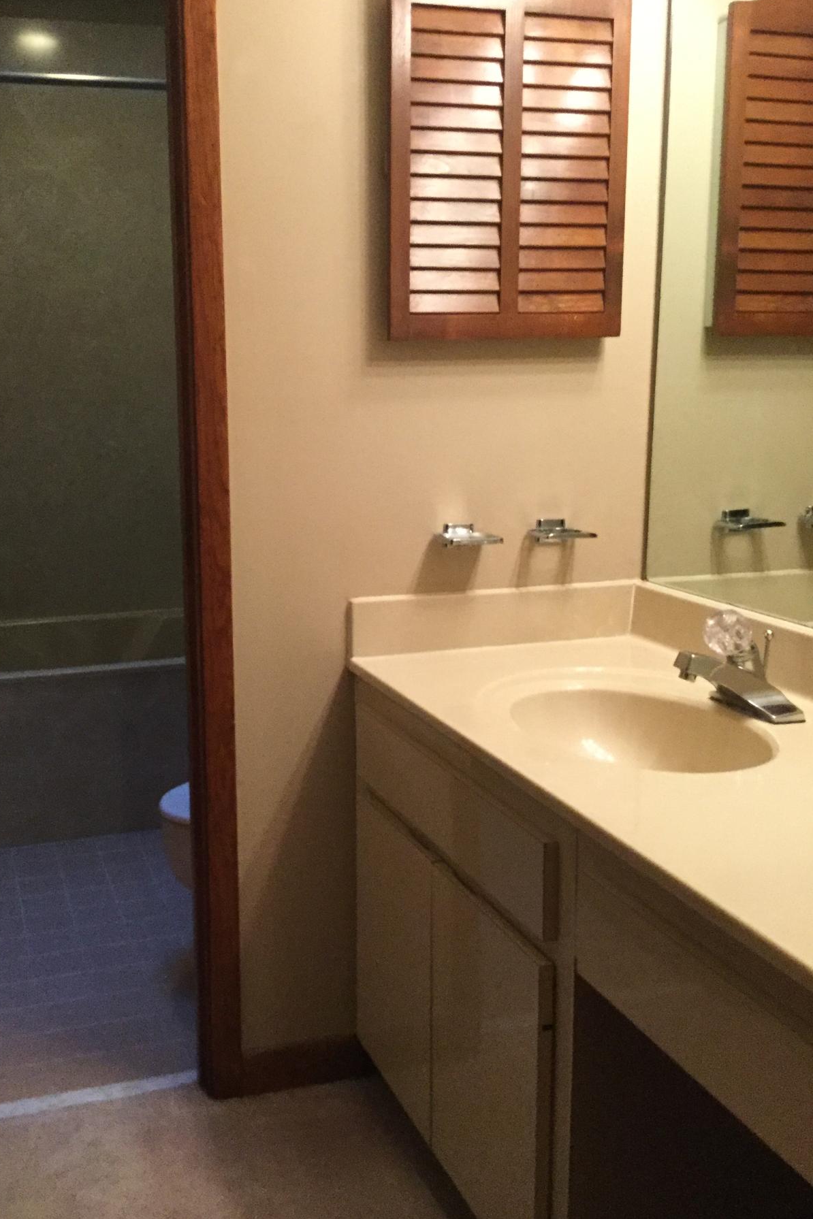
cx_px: 305
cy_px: 621
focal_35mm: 36
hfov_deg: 36.7
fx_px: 1219
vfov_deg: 53.1
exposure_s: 1/30
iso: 200
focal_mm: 3.3
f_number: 2.4
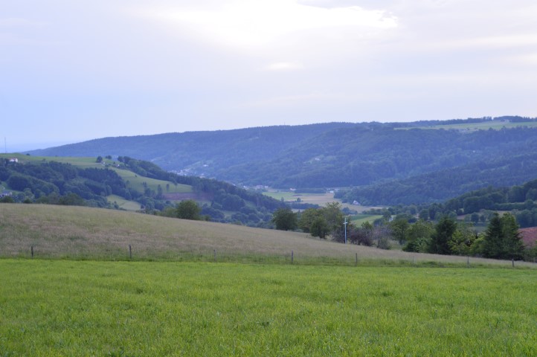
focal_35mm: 66
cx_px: 268
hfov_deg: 30.5
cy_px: 178
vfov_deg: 20.6
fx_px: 984
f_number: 8
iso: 400
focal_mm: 44
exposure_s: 1/80
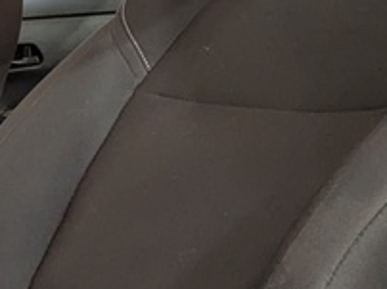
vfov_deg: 20.5
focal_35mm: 71
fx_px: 793
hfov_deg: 21.3
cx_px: -247
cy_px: 211
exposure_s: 1/25
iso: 47
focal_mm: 1.83
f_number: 2.2
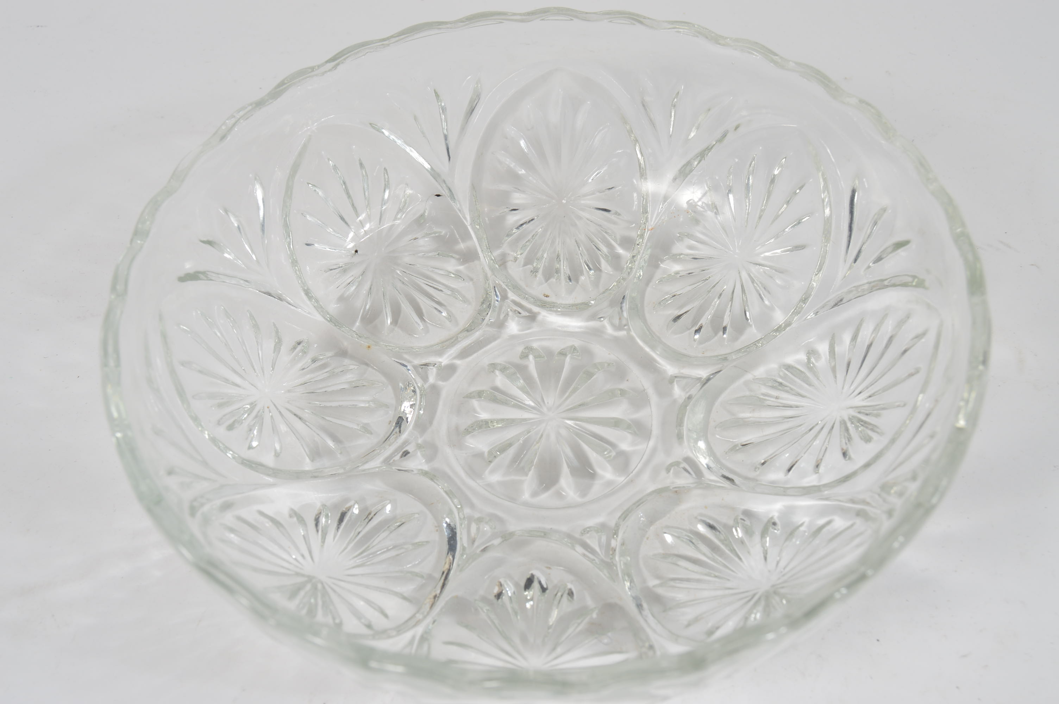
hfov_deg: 49.6
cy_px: 352
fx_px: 1146
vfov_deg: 34.1
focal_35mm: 39
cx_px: 530
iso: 100
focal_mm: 26
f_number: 7.1
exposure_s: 1/80
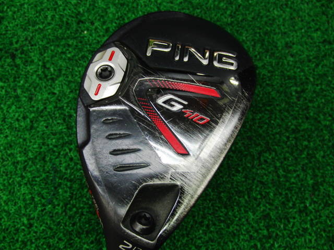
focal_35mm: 37
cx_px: 167
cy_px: 125
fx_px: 357
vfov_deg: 38.7
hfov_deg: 50.1
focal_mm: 6.42
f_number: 3.6
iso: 400
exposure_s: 1/60
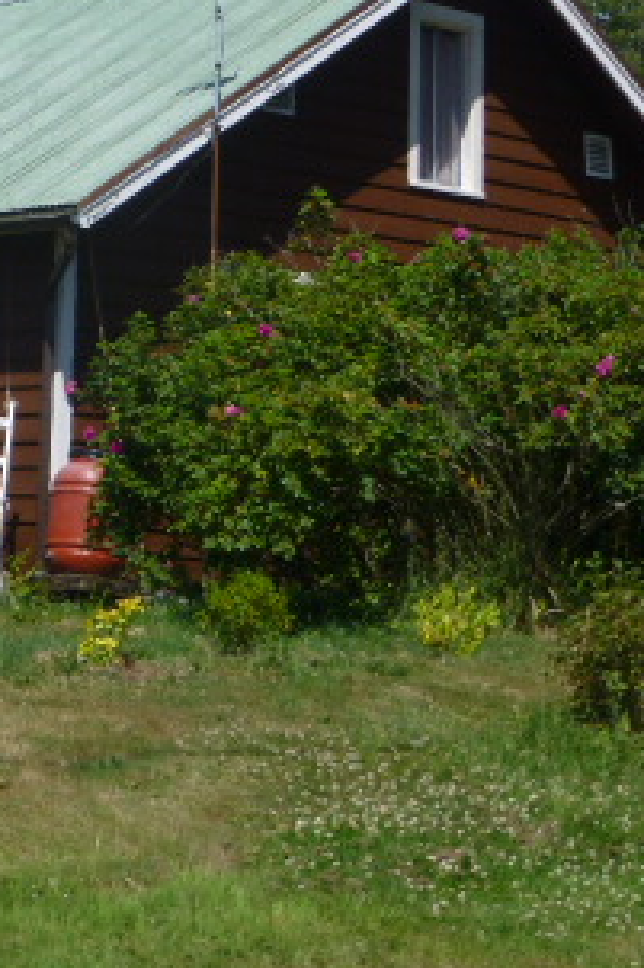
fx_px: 3197
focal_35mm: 119
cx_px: 22
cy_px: 215
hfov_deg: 11.4
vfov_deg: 17.1
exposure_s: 1/800
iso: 100
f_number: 4.6
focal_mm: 9.7
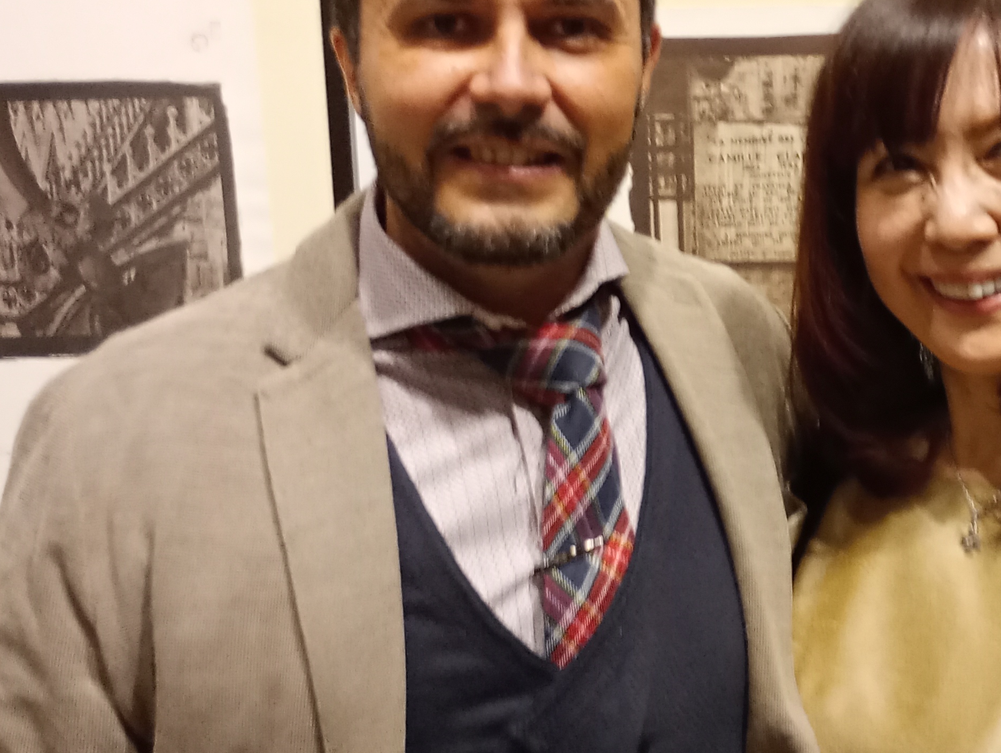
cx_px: 813
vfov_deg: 24.0
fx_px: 1766
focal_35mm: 61
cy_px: 280
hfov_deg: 30.8
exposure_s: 1/50
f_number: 1.8
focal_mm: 4.27
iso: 301
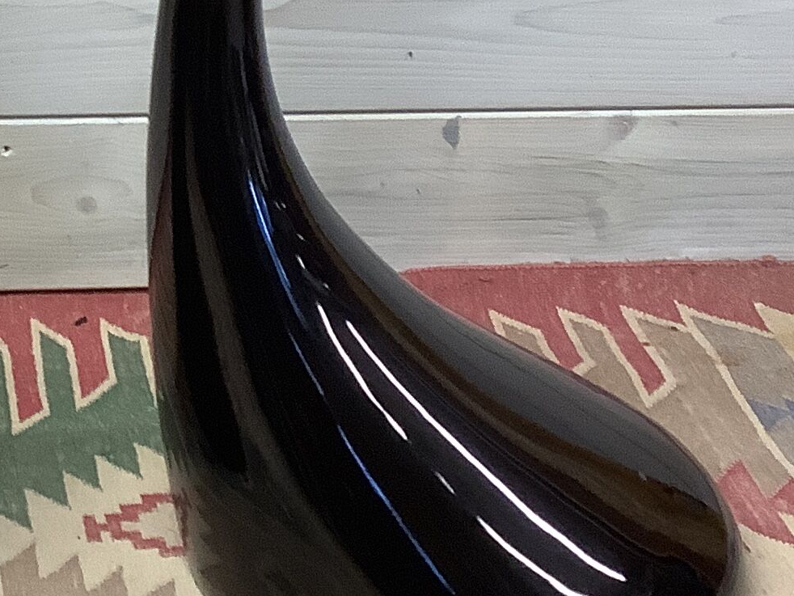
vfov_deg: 14.3
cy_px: 96
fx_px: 2363
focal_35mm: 103
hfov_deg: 18.7
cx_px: 44
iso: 125
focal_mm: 3.3
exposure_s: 1/50
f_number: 2.4
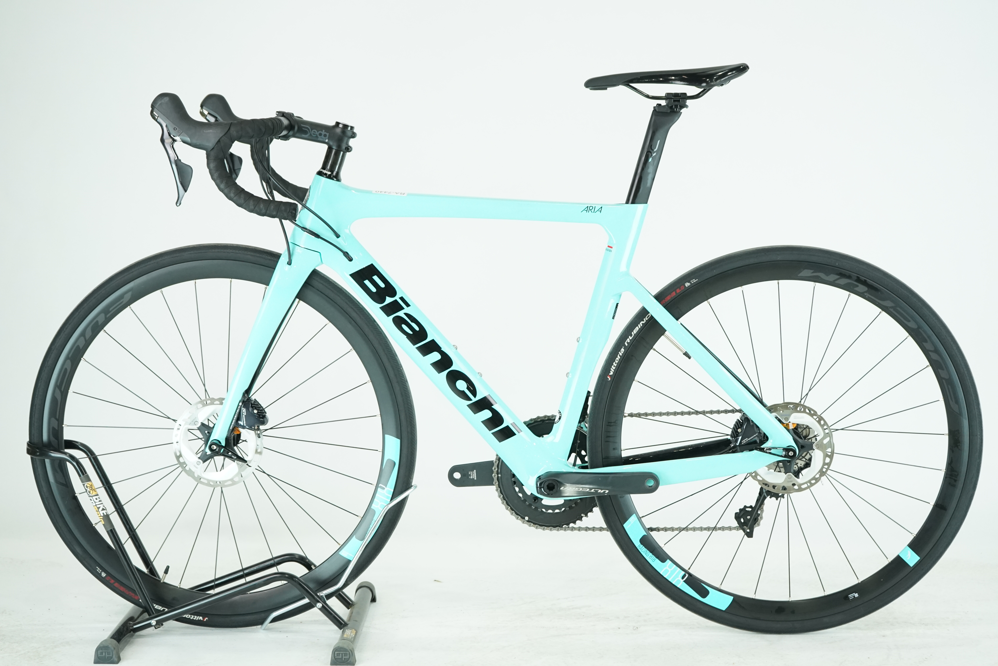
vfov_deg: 21.9
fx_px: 1719
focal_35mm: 62
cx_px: 499
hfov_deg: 32.4
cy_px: 333
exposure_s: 1/200
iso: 1600
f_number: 5.6
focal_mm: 62
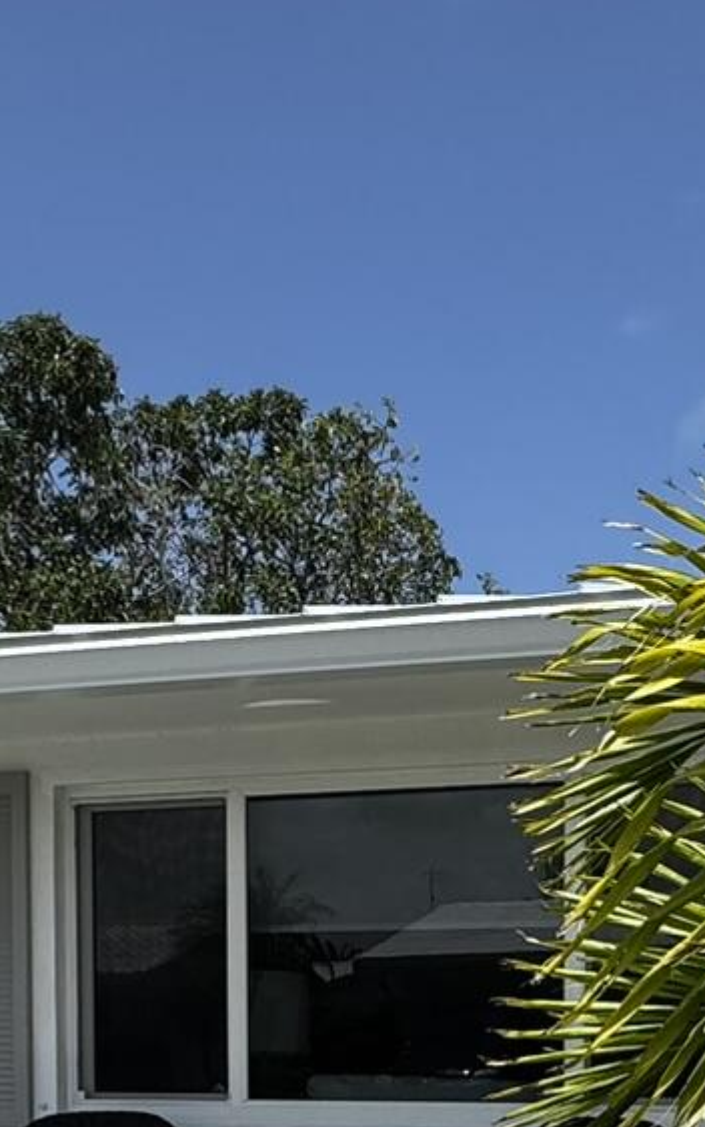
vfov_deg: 34.1
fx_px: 1660
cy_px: 1131
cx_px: 411
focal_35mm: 54
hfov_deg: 24.0
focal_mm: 2.22
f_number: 2.2
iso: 50
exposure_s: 1/2208
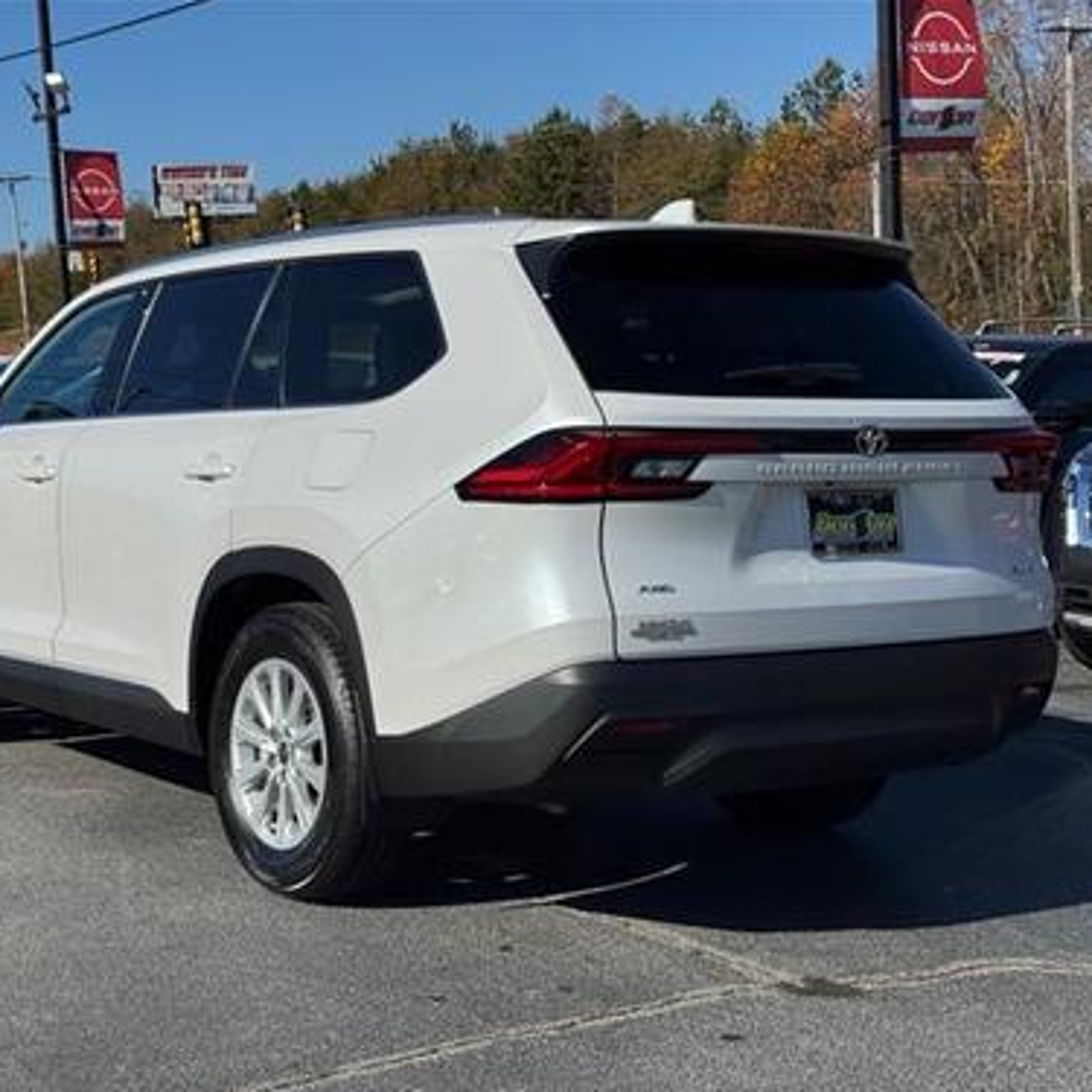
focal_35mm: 57
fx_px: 2034
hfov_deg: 29.9
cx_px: 419
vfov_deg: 30.0
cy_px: 547
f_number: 1.78
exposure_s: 1/10526
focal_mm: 6.76
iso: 80
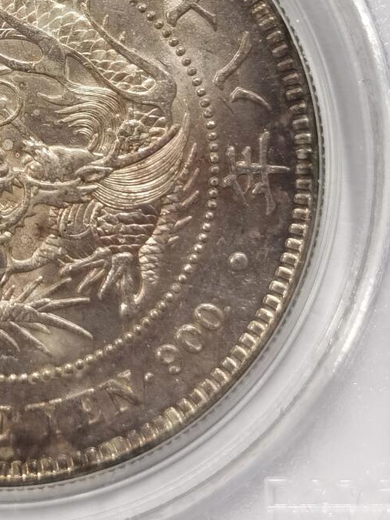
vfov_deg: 13.1
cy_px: -29
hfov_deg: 10.0
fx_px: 2223
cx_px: -2
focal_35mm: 148
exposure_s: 1/100
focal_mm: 5.56
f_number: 16
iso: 160
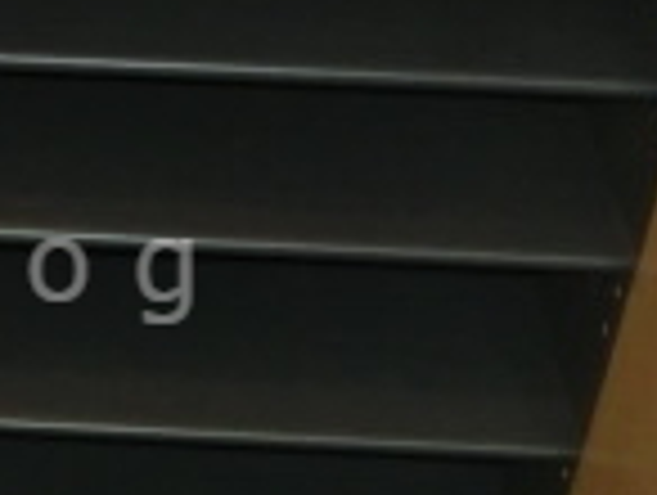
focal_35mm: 105
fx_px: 1996
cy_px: 270
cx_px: -90
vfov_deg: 14.1
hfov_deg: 17.9
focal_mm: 4.24
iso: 400
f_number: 3
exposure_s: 1/20
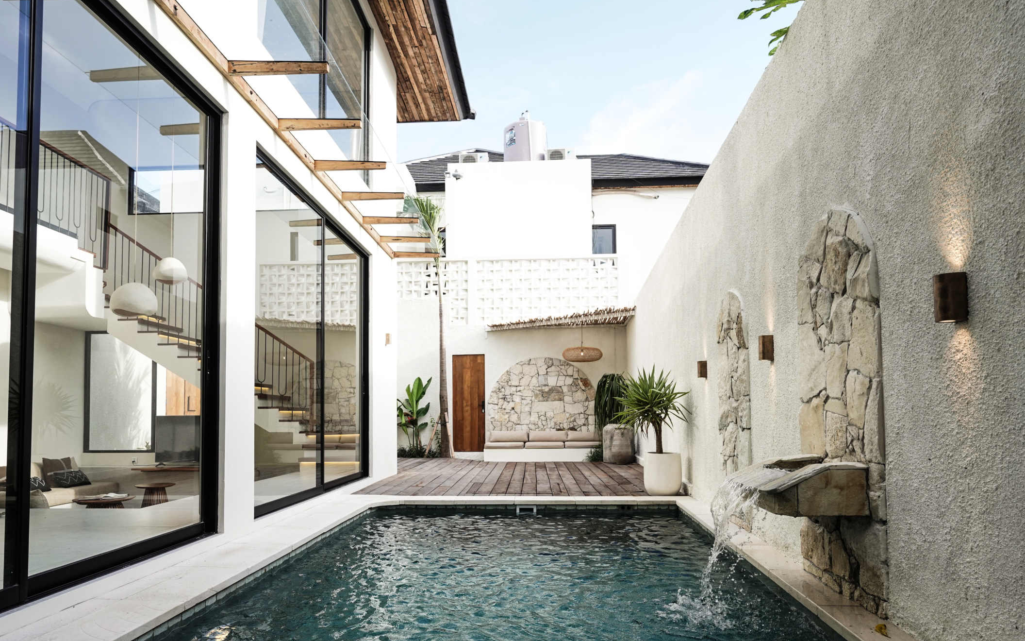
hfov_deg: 82.3
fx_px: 587
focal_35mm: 21
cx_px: 505
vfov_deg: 56.6
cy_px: 397
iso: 320
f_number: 4
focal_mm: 17
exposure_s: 1/640
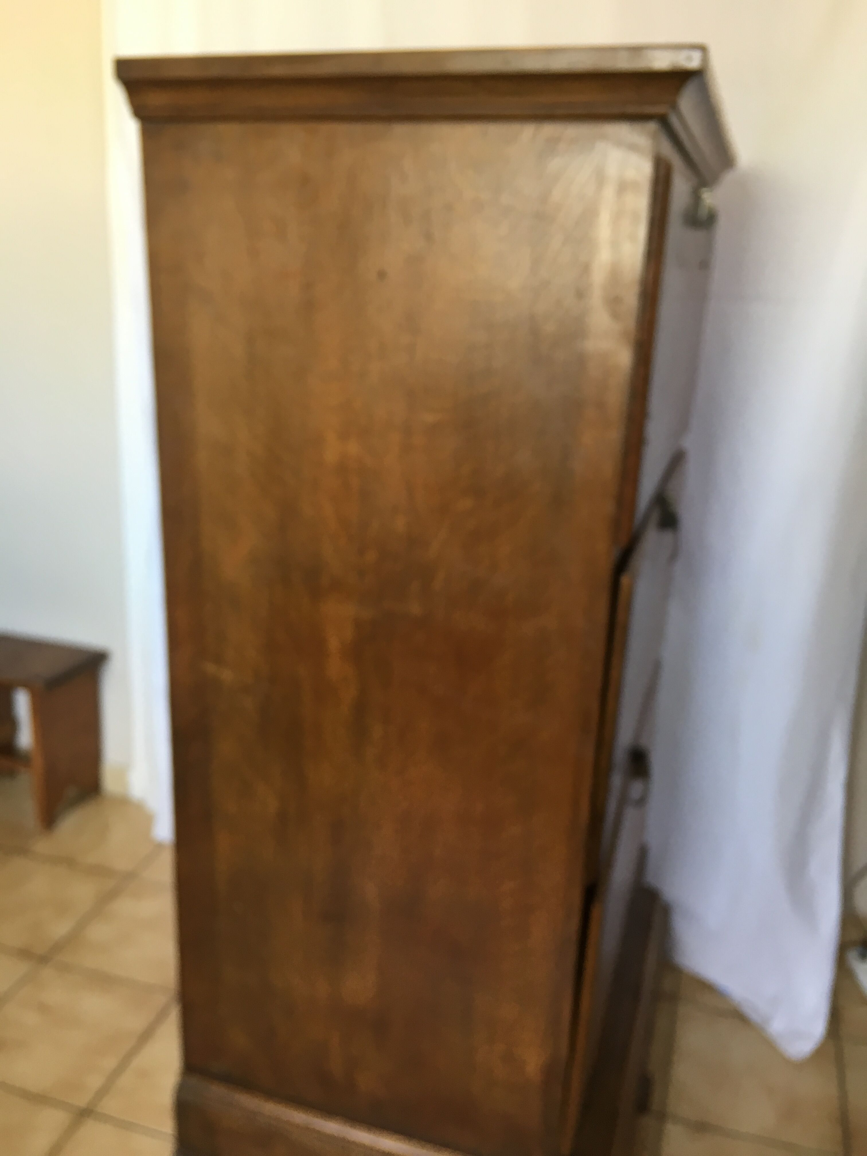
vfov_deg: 61.7
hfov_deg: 48.2
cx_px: 434
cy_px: 578
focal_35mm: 29
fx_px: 968
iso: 80
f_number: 2.2
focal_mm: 4.15
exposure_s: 1/33
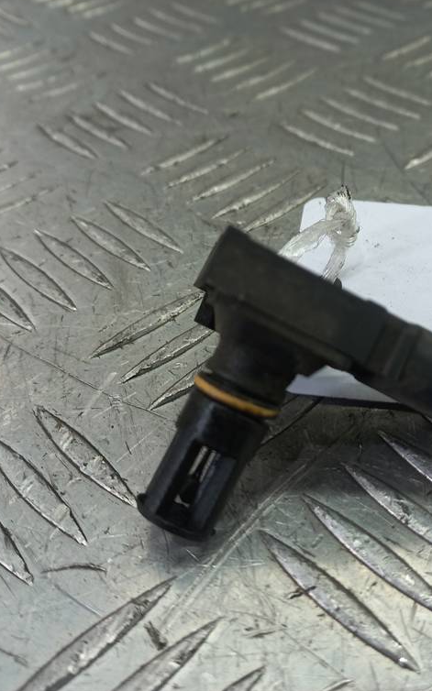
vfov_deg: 54.0
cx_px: 297
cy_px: 344
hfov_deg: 34.9
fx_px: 678
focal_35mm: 36
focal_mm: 4.6
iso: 50
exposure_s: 1/50
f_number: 1.8
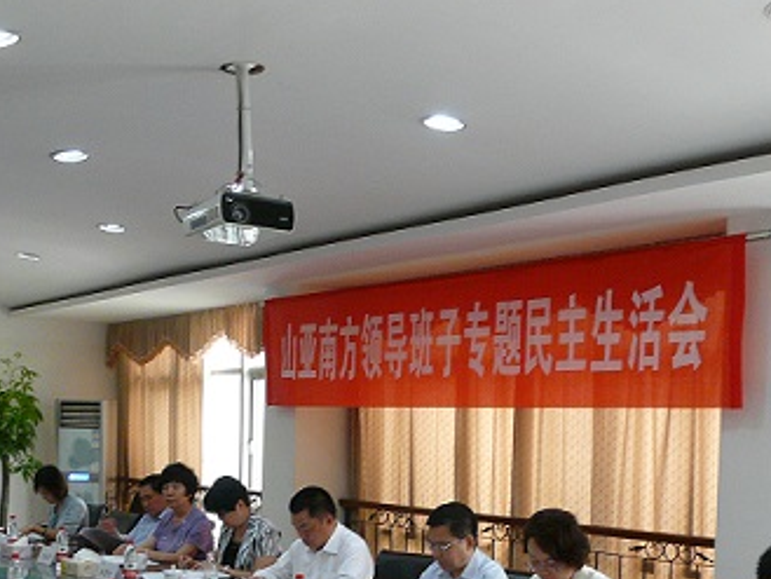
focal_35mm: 54
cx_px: 295
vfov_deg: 26.3
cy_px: 508
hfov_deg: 35.4
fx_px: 1203
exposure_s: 1/15
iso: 200
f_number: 2.8
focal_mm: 4.8
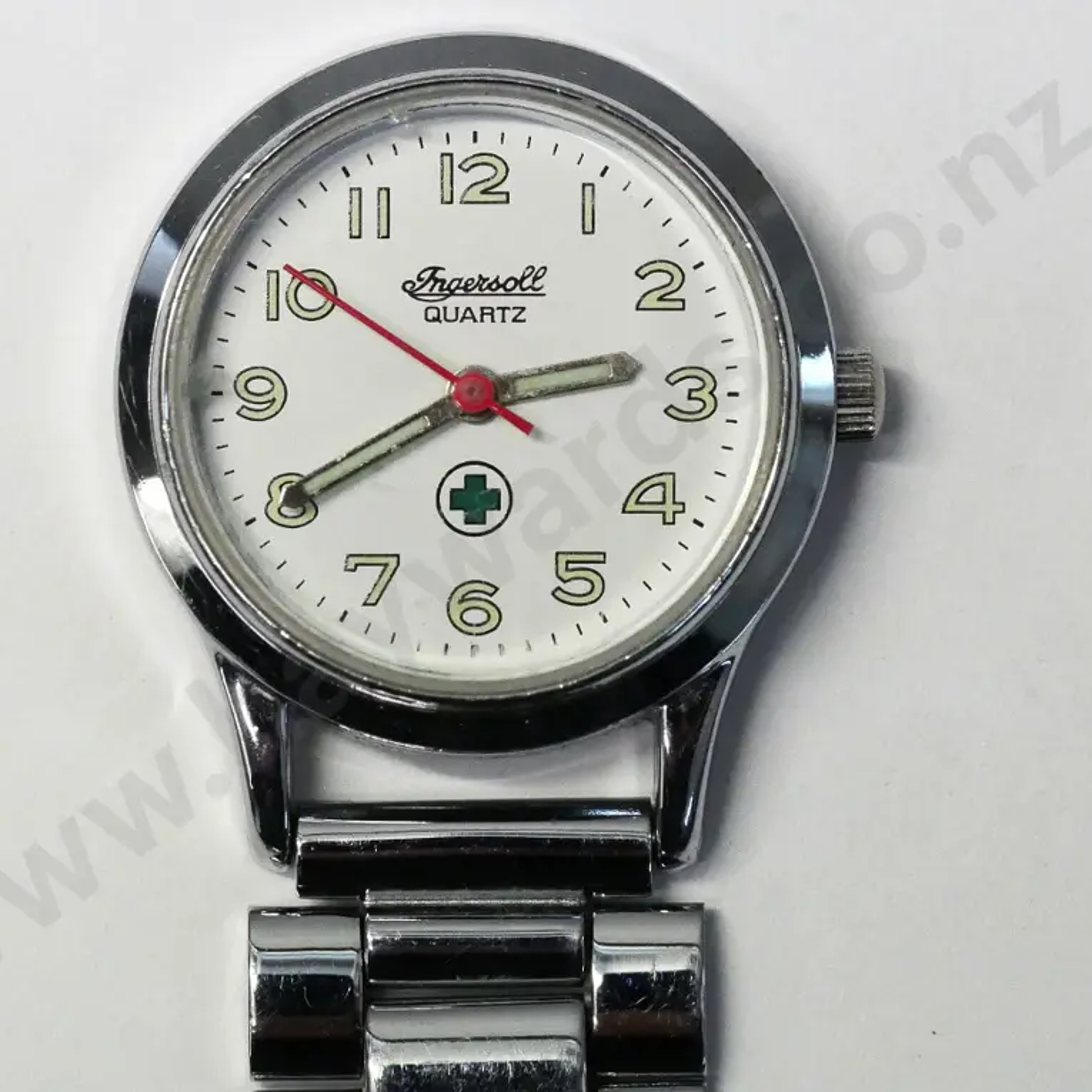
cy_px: 546
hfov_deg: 12.3
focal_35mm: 142
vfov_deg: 12.3
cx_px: 491
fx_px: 5068
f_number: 5.6
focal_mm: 60
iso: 3200
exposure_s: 1/200
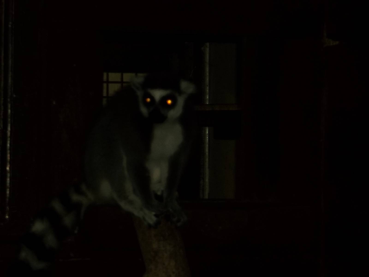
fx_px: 1759
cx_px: 184
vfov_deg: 9.0
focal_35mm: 165
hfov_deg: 12.0
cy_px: 138
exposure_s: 1/80
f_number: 5.9
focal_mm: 29.5
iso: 80
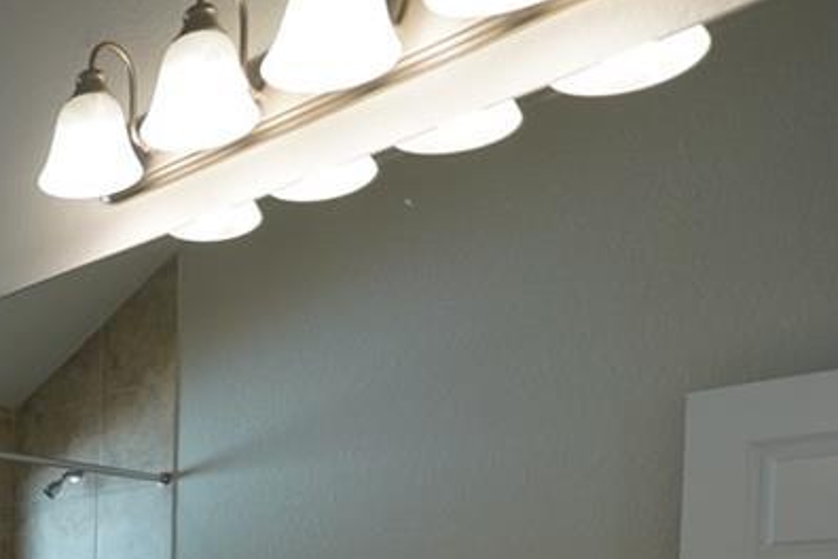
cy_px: 682
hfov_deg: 33.7
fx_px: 1024
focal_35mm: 44
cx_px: -222
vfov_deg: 26.8
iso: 640
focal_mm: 17
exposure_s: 1/160
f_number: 4
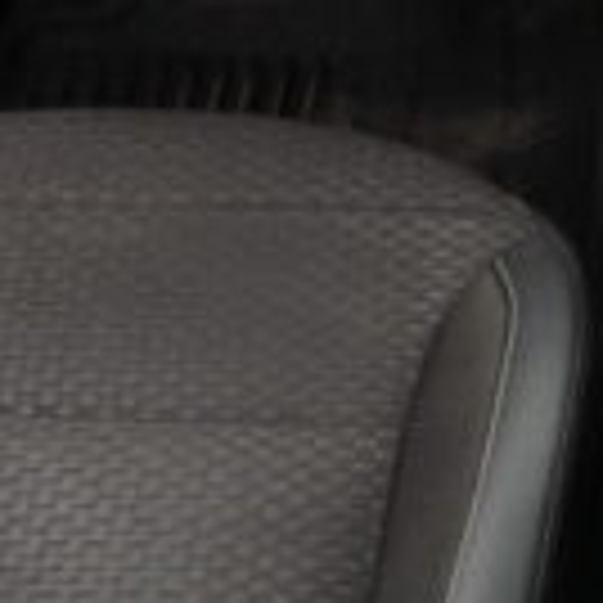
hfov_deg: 14.7
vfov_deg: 15.0
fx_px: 2227
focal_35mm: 113
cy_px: -94
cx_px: 801
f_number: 2.8
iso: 100
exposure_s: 1/80
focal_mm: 4.3
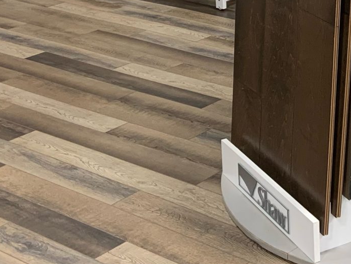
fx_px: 974
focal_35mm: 96
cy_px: -71
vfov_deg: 14.8
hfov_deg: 19.6
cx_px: 379
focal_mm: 4.25
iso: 100
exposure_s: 1/60
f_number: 1.8
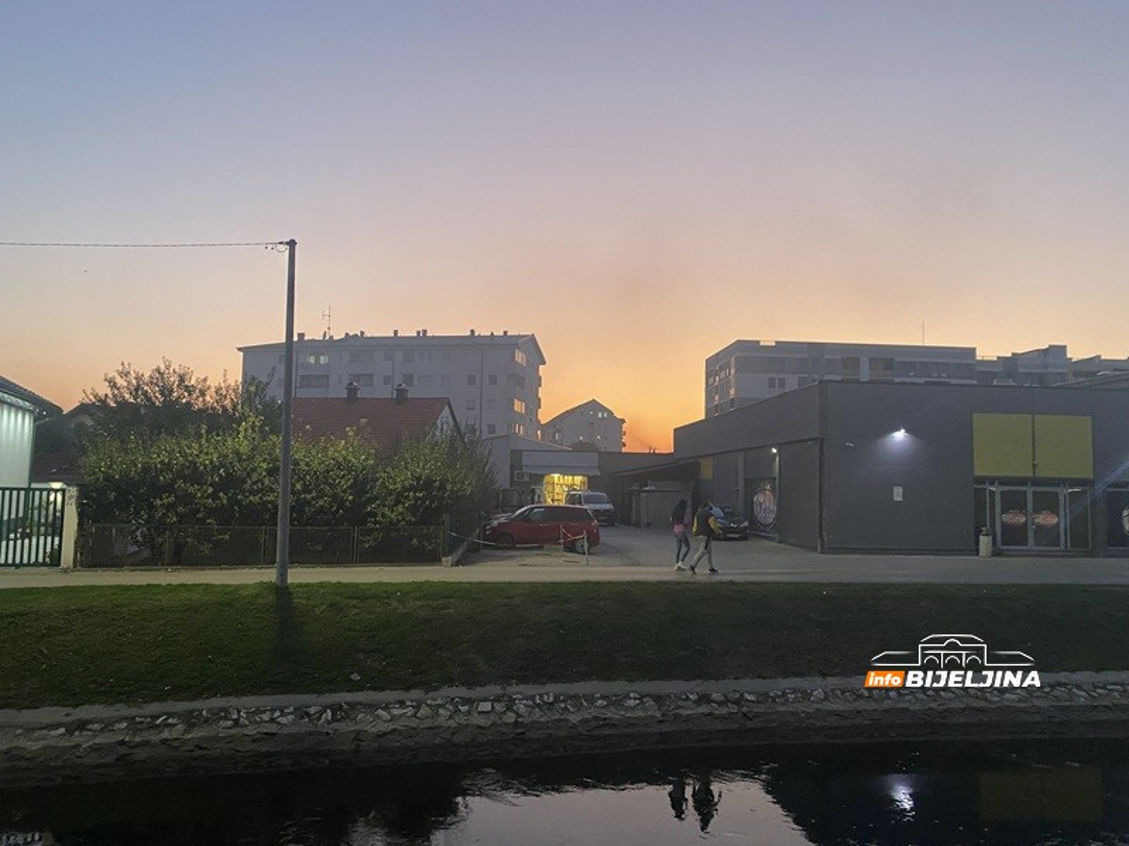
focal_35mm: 26
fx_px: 848
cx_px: 564
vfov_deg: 53.1
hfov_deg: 67.3
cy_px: 423
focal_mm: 4.25
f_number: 1.8
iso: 200
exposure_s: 1/60
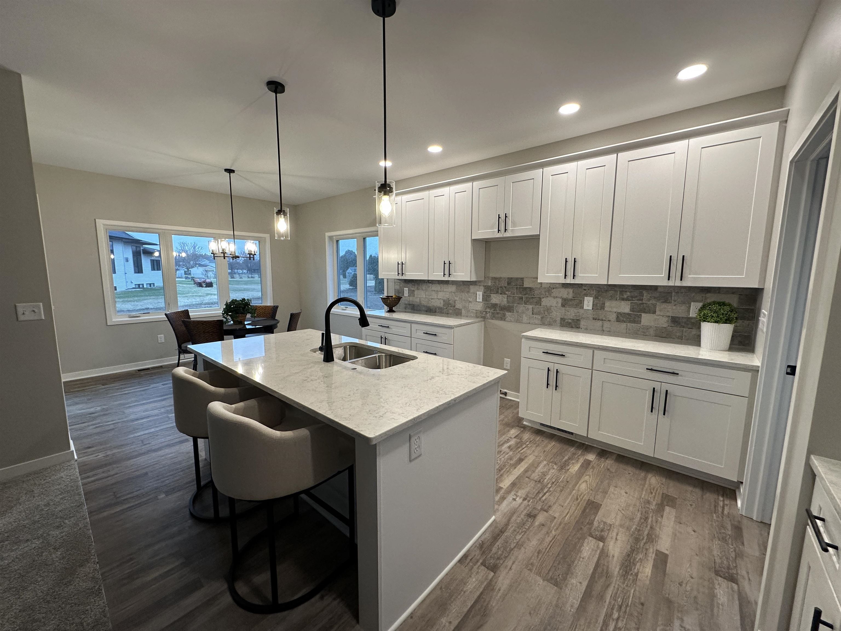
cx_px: 420
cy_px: 316
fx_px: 340
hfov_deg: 102.1
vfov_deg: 85.7
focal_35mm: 14
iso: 160
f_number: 2.2
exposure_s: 1/120
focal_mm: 2.22
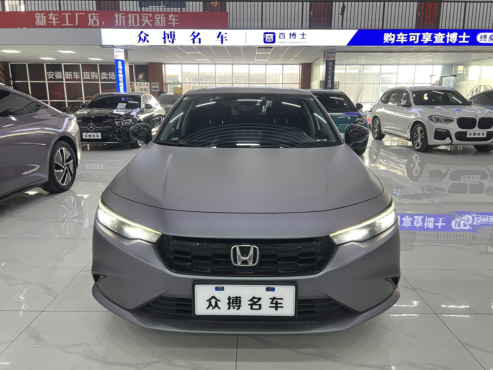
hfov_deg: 67.3
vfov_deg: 53.1
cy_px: 185
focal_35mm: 26
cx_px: 246
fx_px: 370
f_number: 1.5
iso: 125
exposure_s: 1/99
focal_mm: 5.7
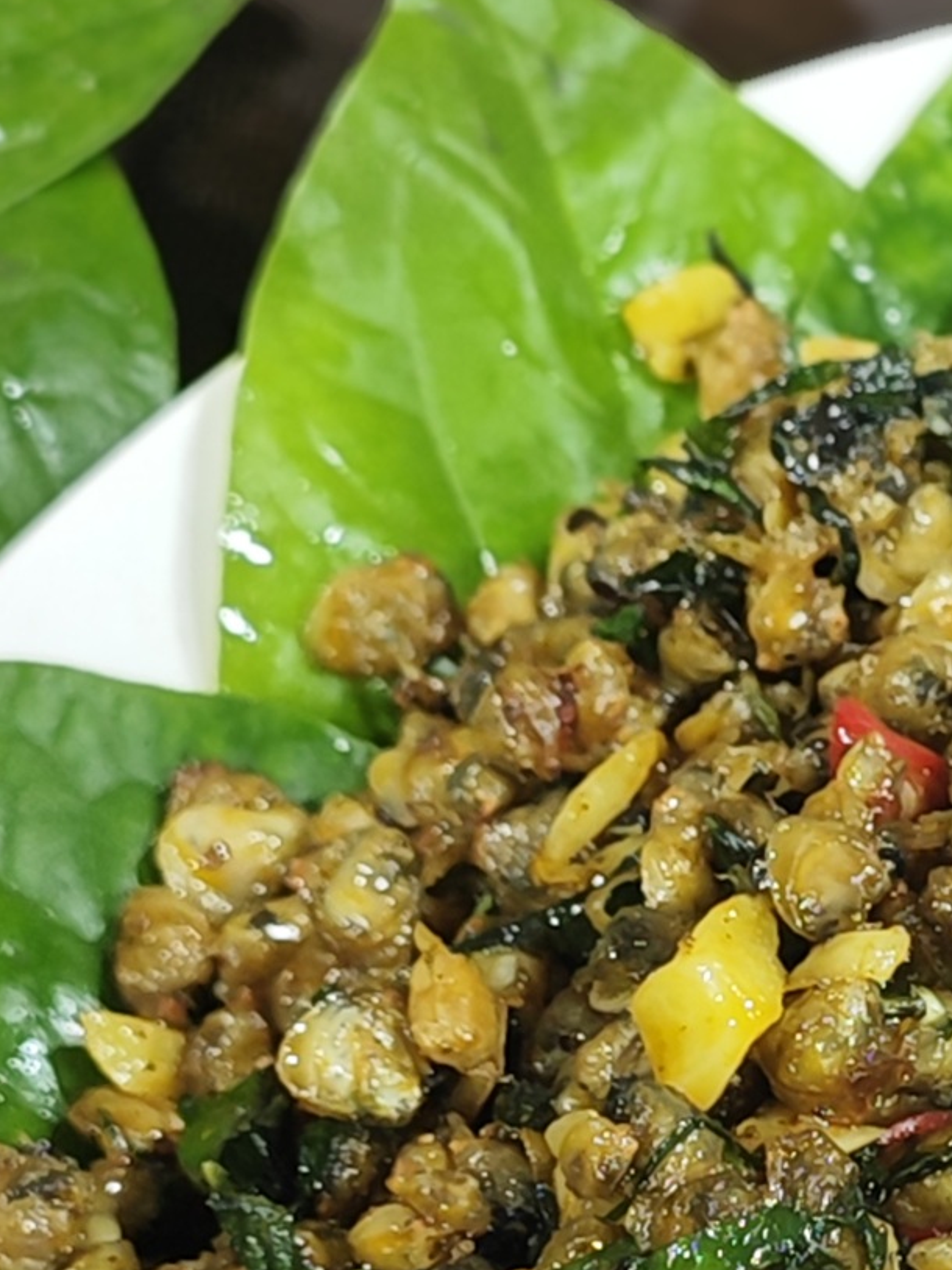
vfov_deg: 13.0
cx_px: 1001
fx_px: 5540
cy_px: 1004
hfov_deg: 9.7
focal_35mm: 151
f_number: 0.95
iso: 250
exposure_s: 1/33.3
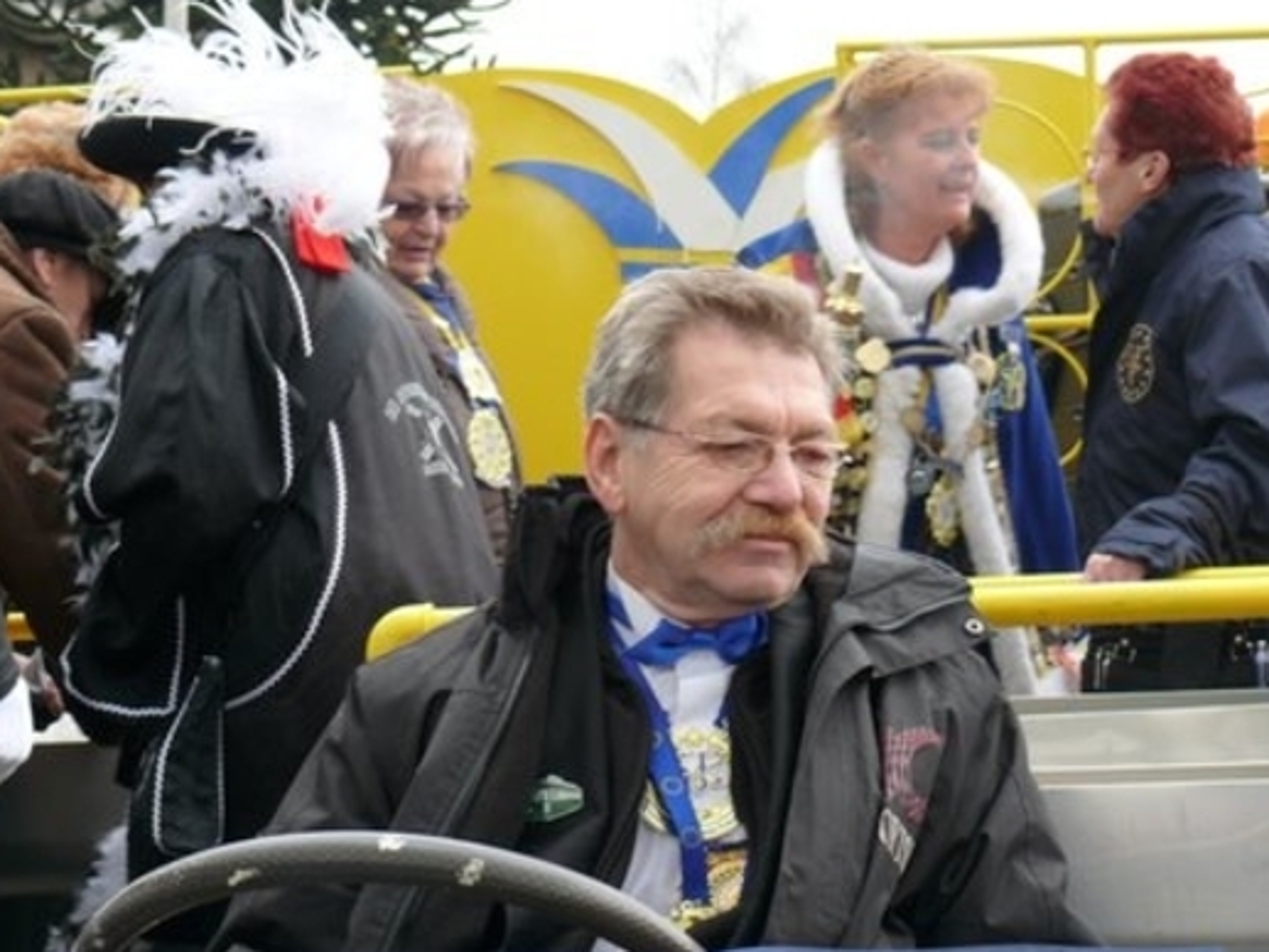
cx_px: 646
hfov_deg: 18.0
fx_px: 3997
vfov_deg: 13.6
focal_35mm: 109
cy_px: 481
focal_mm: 19.9
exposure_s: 1/100
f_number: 4
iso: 100
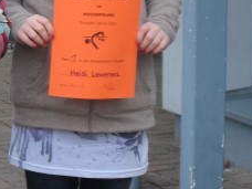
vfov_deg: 6.1
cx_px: -272
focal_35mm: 242
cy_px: -93
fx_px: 1762
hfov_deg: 7.8
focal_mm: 9.8
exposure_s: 1/180
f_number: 4.1
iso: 80
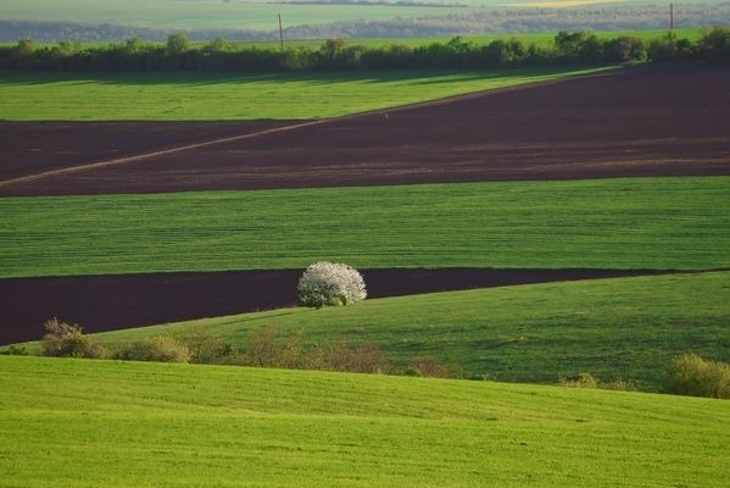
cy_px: 244
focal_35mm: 300
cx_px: 365
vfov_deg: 4.6
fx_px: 6086
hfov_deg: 6.9
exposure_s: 1/250
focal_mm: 300
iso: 125
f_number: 8
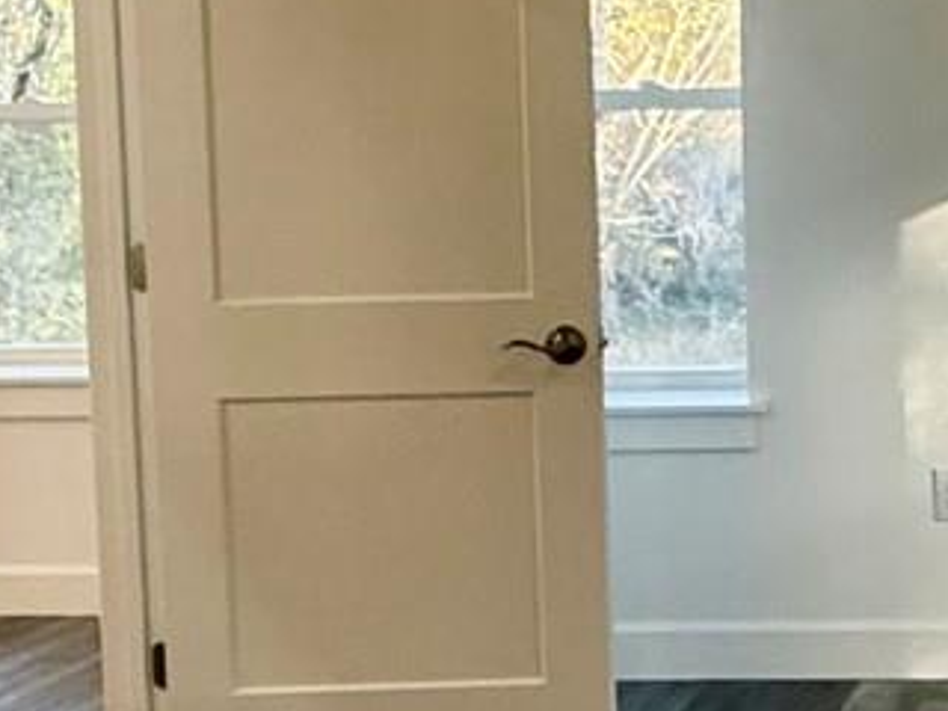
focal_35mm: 70
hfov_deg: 24.9
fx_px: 1917
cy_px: 222
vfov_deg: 20.9
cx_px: 1149
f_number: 2.2
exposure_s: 1/120
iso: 250
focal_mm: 2.22
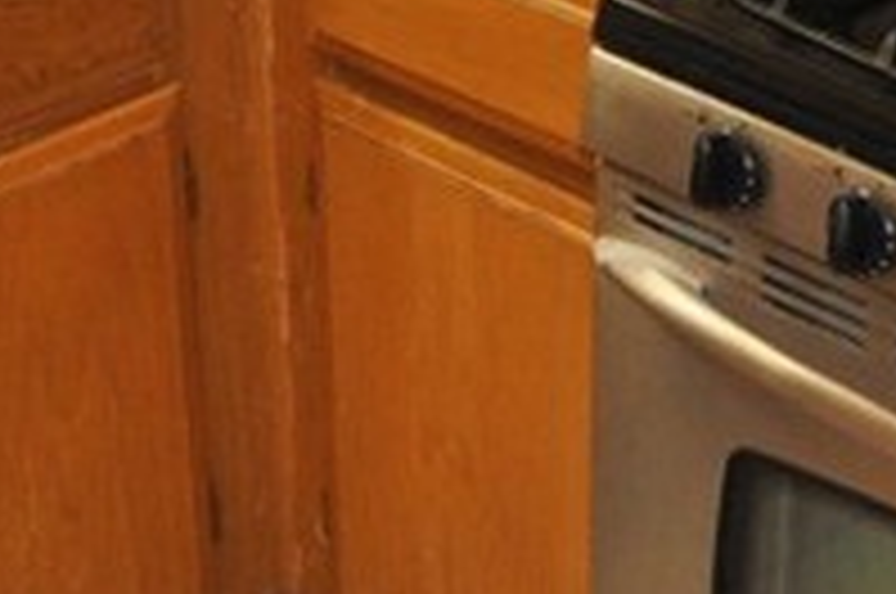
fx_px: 3454
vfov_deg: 9.8
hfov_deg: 14.8
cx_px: 405
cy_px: 45
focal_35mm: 139
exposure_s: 1/60
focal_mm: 18
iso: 800
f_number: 3.5
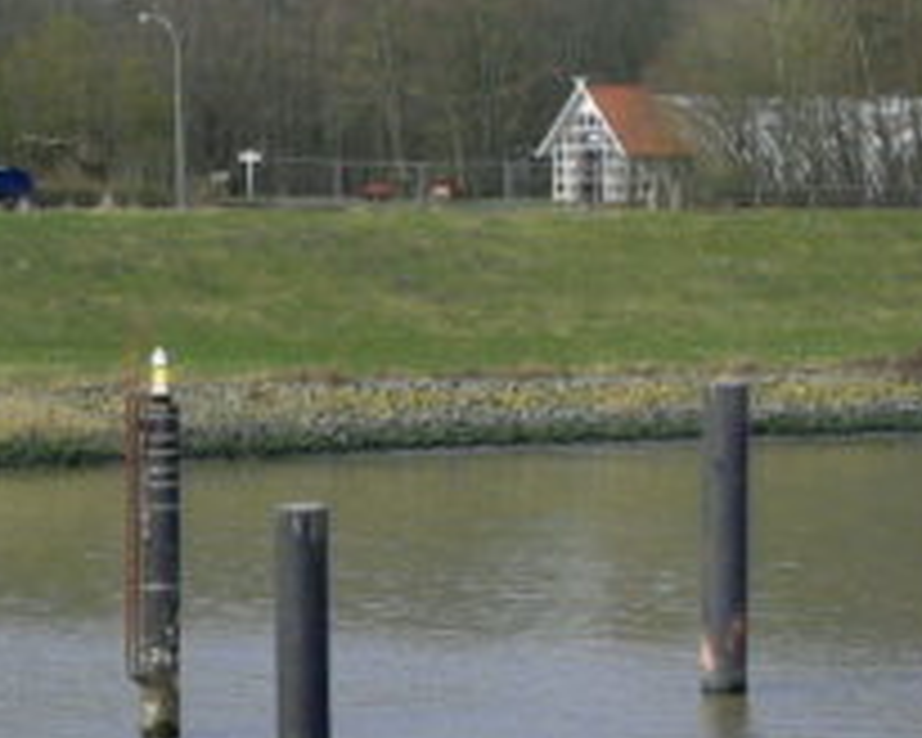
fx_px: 5294
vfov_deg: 8.0
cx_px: 661
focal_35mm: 194
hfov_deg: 9.9
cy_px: 590
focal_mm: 10.5
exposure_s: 1/320
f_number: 4.5
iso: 100
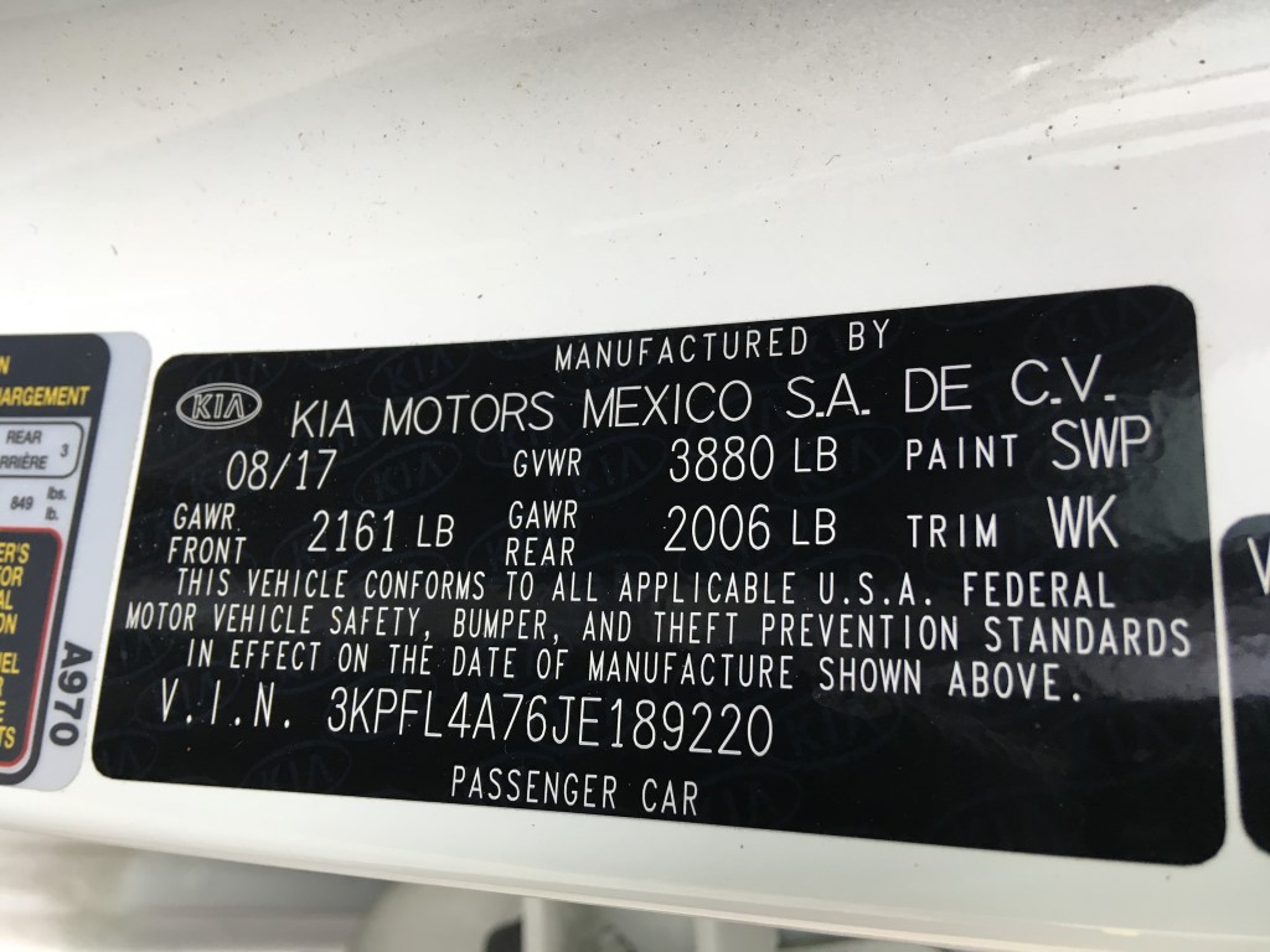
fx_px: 1064
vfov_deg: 48.2
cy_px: 476
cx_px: 635
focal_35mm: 29
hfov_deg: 61.7
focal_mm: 4.15
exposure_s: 1/30
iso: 32
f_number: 2.2
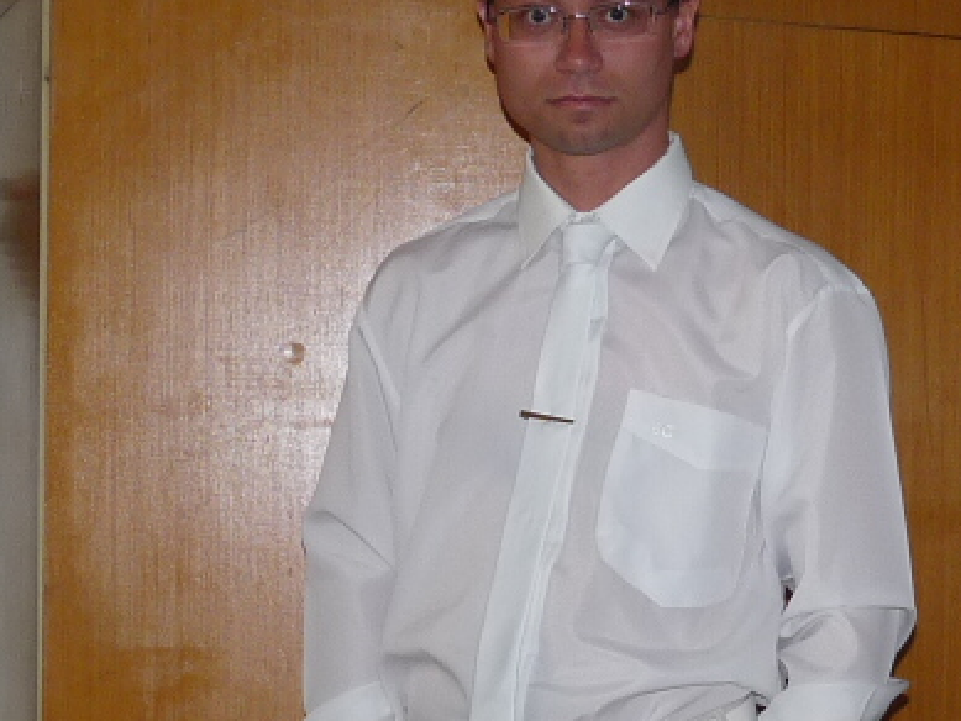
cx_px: 553
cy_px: 373
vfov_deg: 28.6
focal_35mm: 51
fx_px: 1416
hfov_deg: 37.4
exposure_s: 1/30
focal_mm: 4.8
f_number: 2.8
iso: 100
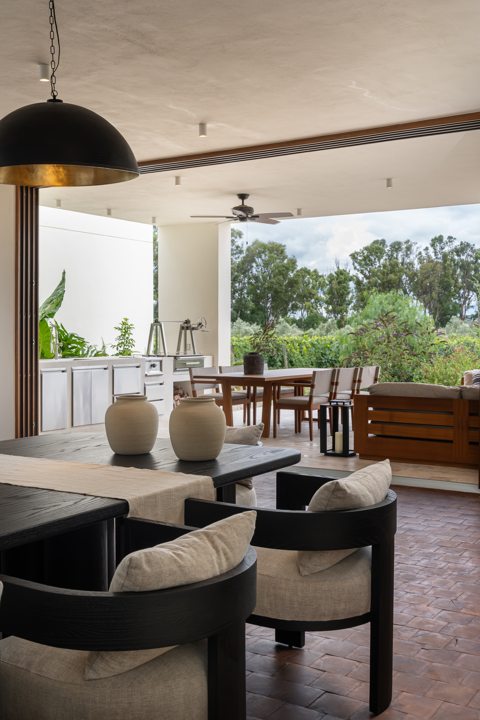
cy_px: 360
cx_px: 240
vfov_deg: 50.7
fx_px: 760
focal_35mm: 38
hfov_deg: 35.1
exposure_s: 1/20
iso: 250
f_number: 10
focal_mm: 38
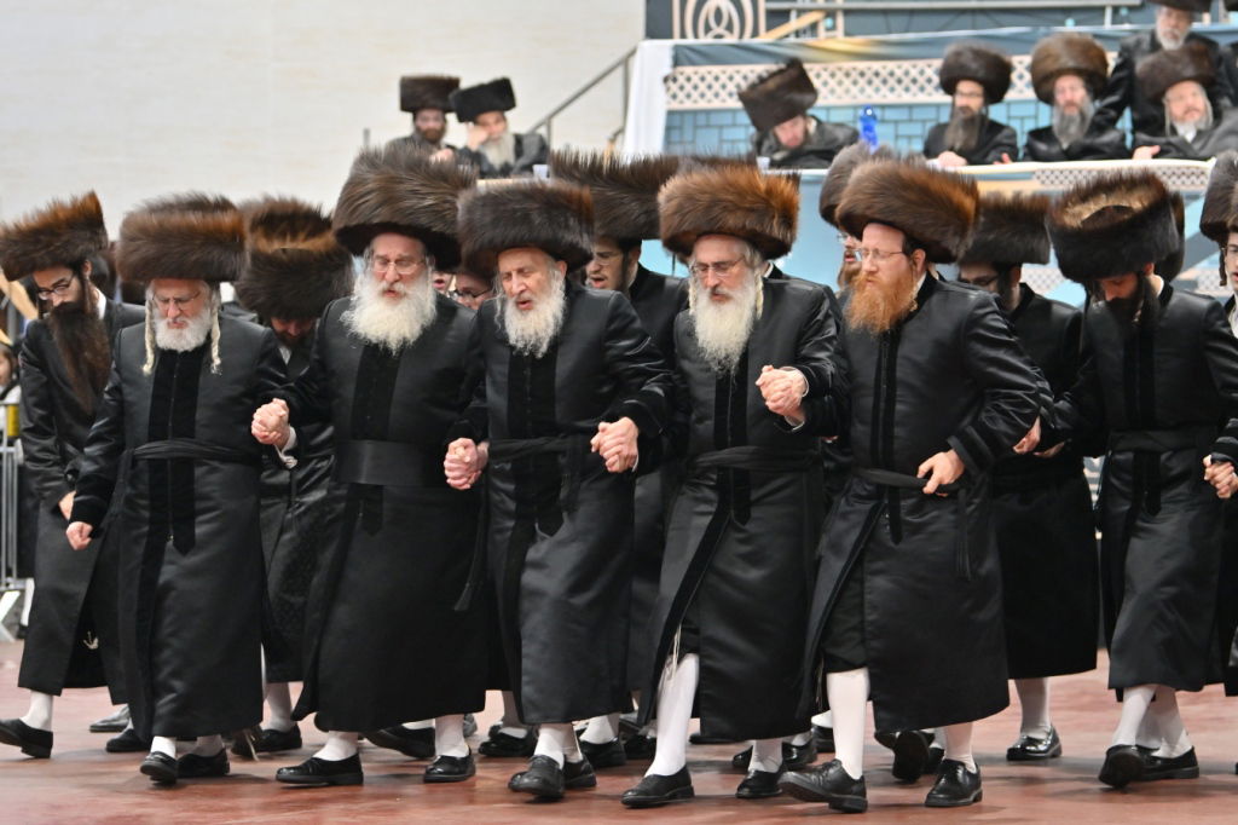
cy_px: 412
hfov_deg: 14.5
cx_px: 619
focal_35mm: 142
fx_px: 4881
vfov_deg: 9.7
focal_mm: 95
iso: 640
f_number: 2.8
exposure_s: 1/160
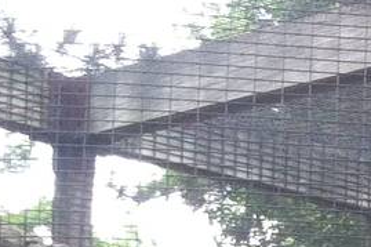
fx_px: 2225
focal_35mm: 216
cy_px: 526
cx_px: 935
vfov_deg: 6.2
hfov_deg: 8.6
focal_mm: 3.85
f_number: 2.8
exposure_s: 1/100
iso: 100
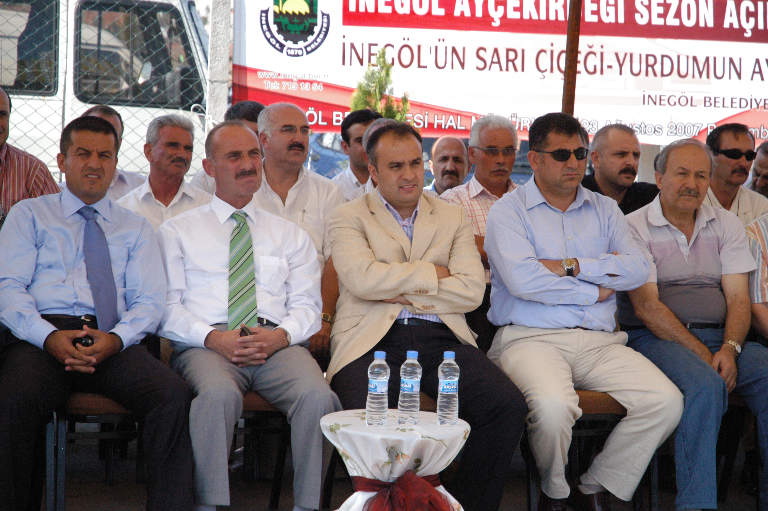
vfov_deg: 14.7
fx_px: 1982
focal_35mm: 93
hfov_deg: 21.9
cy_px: 256
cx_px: 384
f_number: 4.5
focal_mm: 62
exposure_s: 1/4000
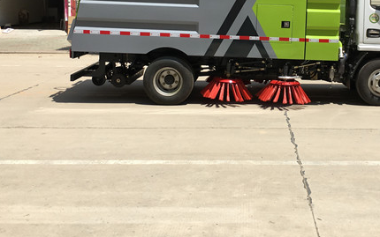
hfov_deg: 40.0
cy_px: 43
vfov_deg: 25.3
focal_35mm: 50
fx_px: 518
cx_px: 239
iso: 25
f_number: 2.2
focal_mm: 4.15
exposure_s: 1/1451
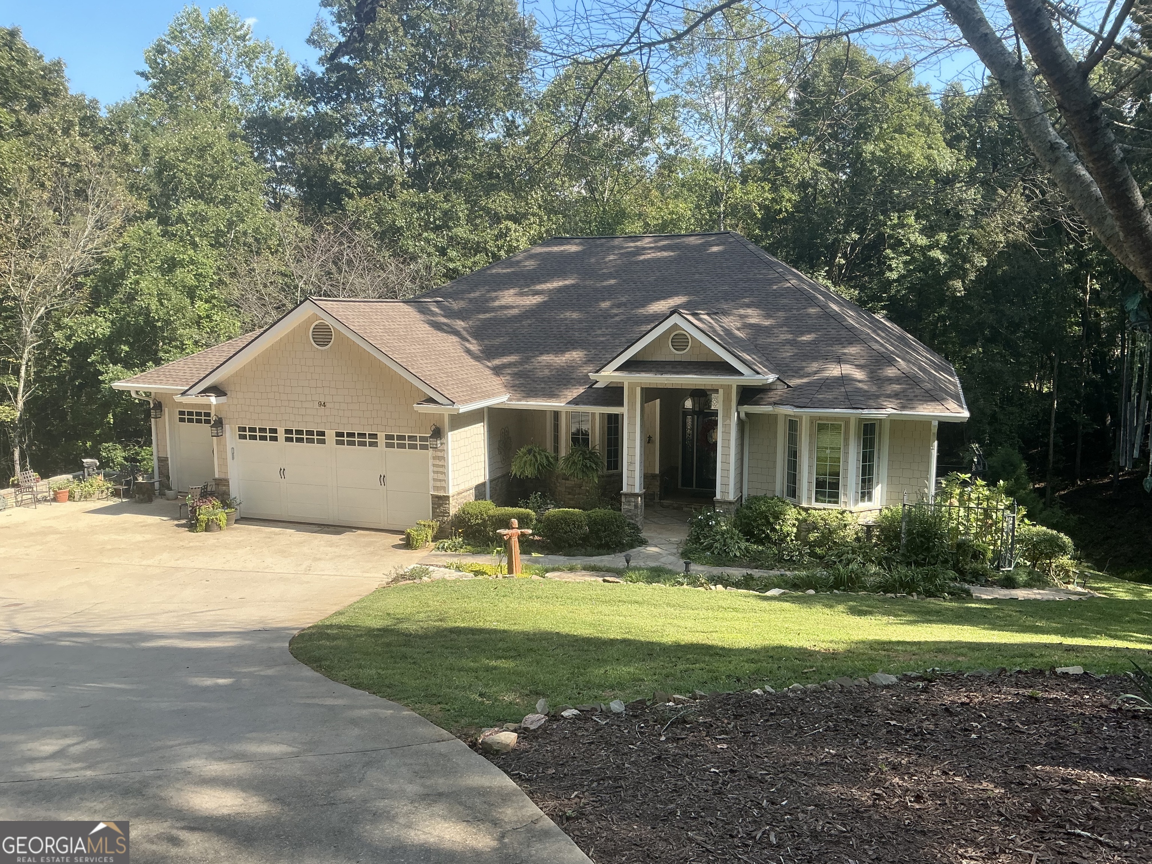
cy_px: 432
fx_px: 932
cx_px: 576
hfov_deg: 63.4
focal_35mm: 28
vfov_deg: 49.7
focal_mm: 3
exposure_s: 1/562
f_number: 1.8
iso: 25
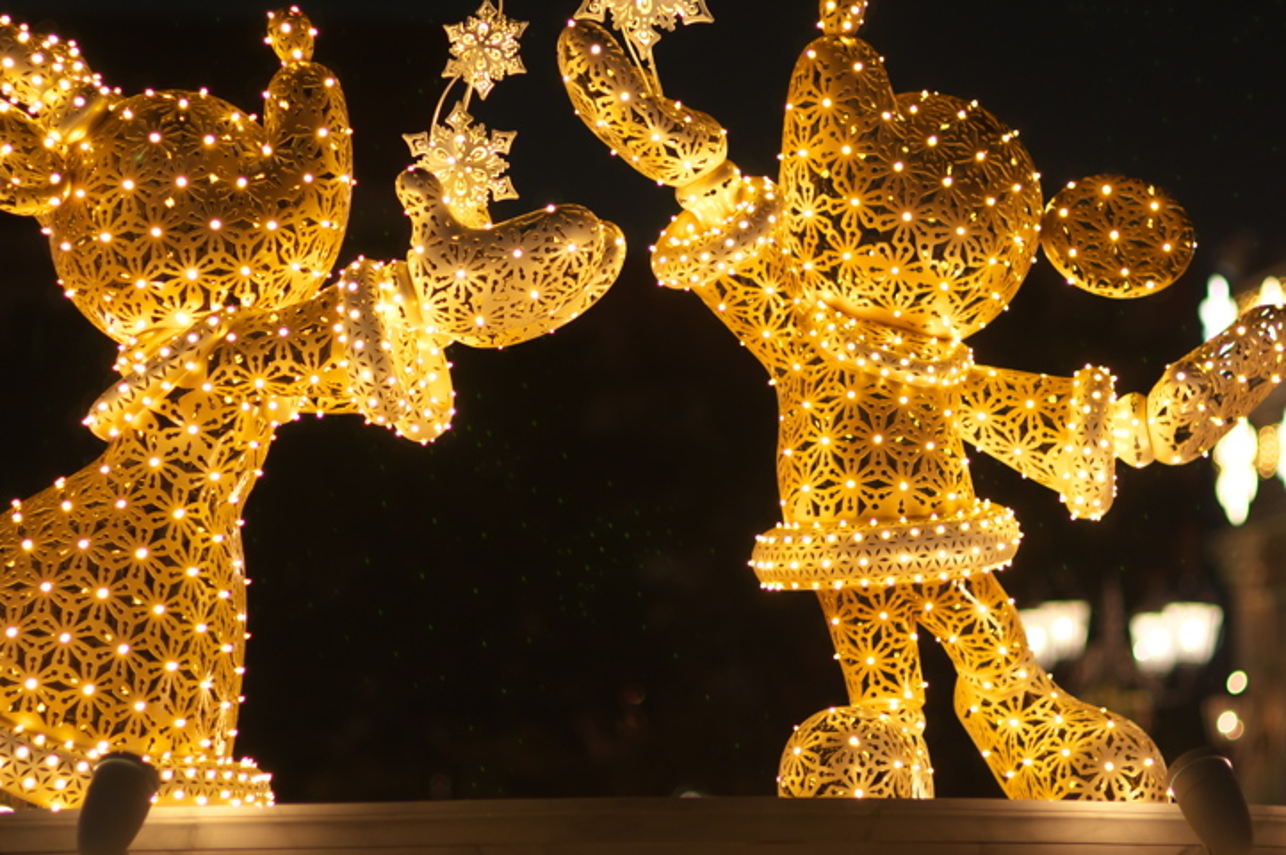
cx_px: 684
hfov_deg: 12.6
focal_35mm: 163
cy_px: 381
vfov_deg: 8.4
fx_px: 5817
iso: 560
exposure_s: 1/90
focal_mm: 77
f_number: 2
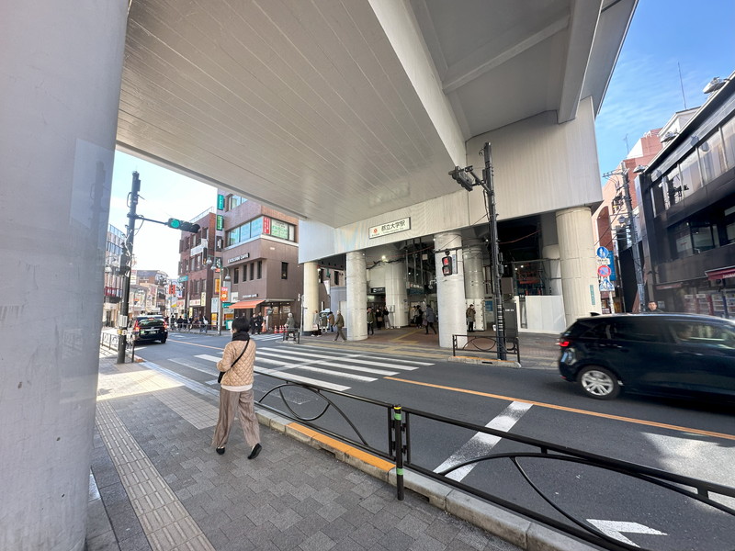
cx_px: 368
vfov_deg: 85.7
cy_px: 276
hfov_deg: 102.1
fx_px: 297
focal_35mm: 14
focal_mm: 2.22
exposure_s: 1/136
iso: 40
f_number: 2.2
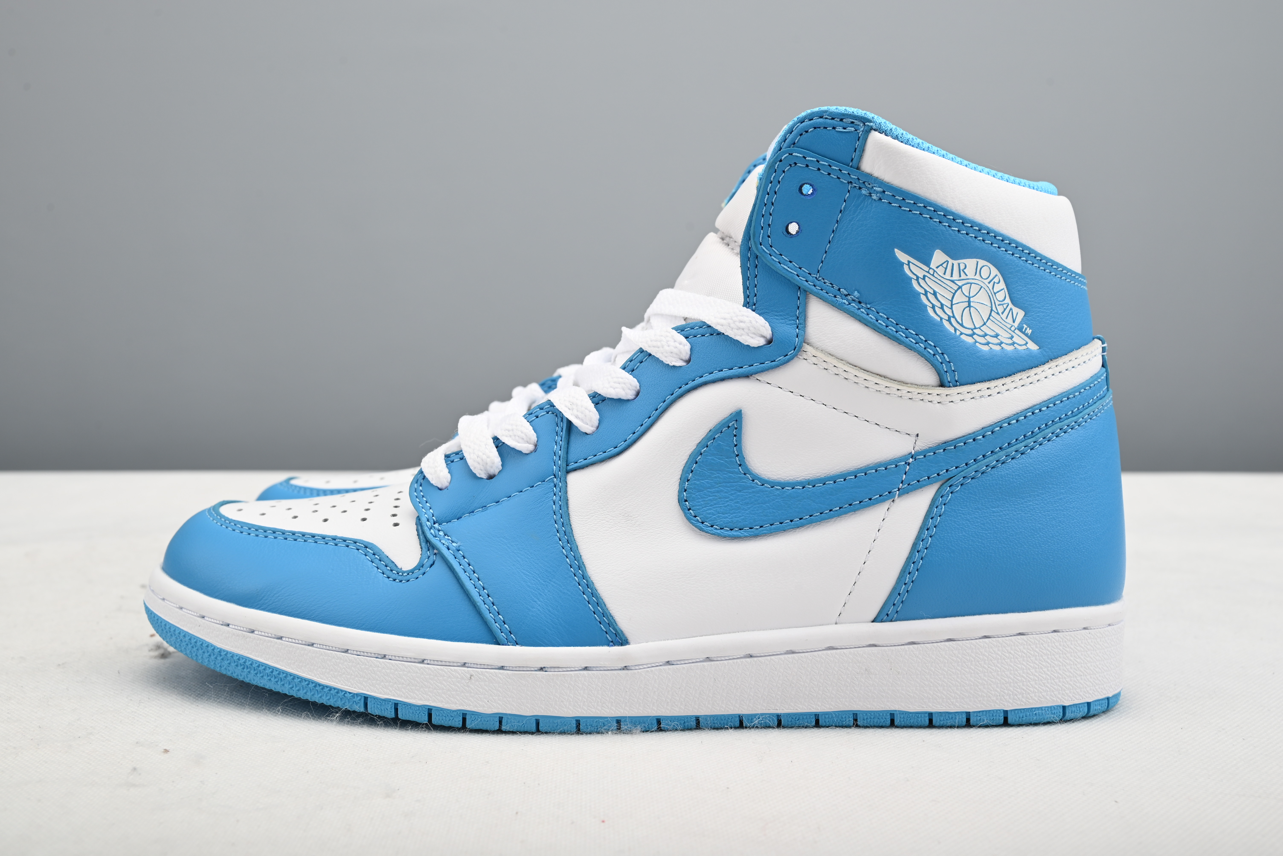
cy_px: 428
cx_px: 642
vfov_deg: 35.1
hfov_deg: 50.7
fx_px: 1355
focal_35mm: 38
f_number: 11
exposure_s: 1/200
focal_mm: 38
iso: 100
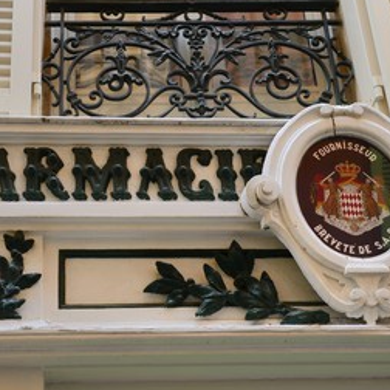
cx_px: 150
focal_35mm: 68
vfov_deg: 25.4
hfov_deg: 25.3
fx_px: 867
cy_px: 200
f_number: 4.5
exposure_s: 1/160
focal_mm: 48
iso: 200
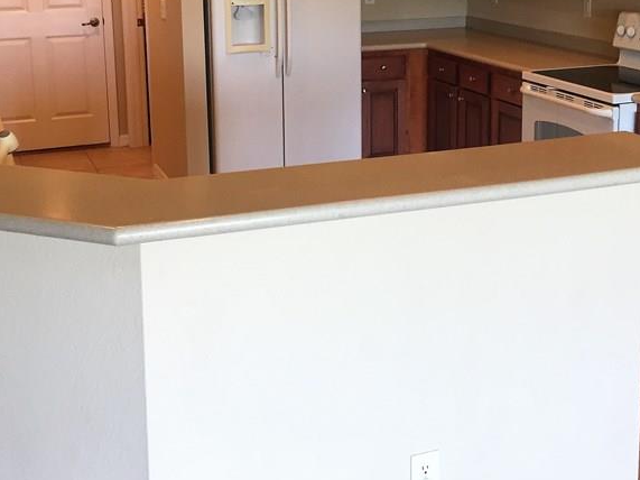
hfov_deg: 36.8
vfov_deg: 27.4
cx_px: 338
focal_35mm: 52
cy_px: 92
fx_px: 961
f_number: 2.2
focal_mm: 4.15
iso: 64
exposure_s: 1/30
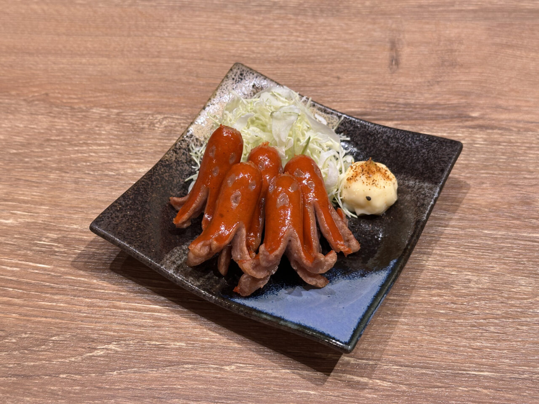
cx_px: 270
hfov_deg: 39.7
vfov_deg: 30.3
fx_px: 747
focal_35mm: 48
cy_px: 202
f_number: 1.78
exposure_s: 1/50
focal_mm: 6.86
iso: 64
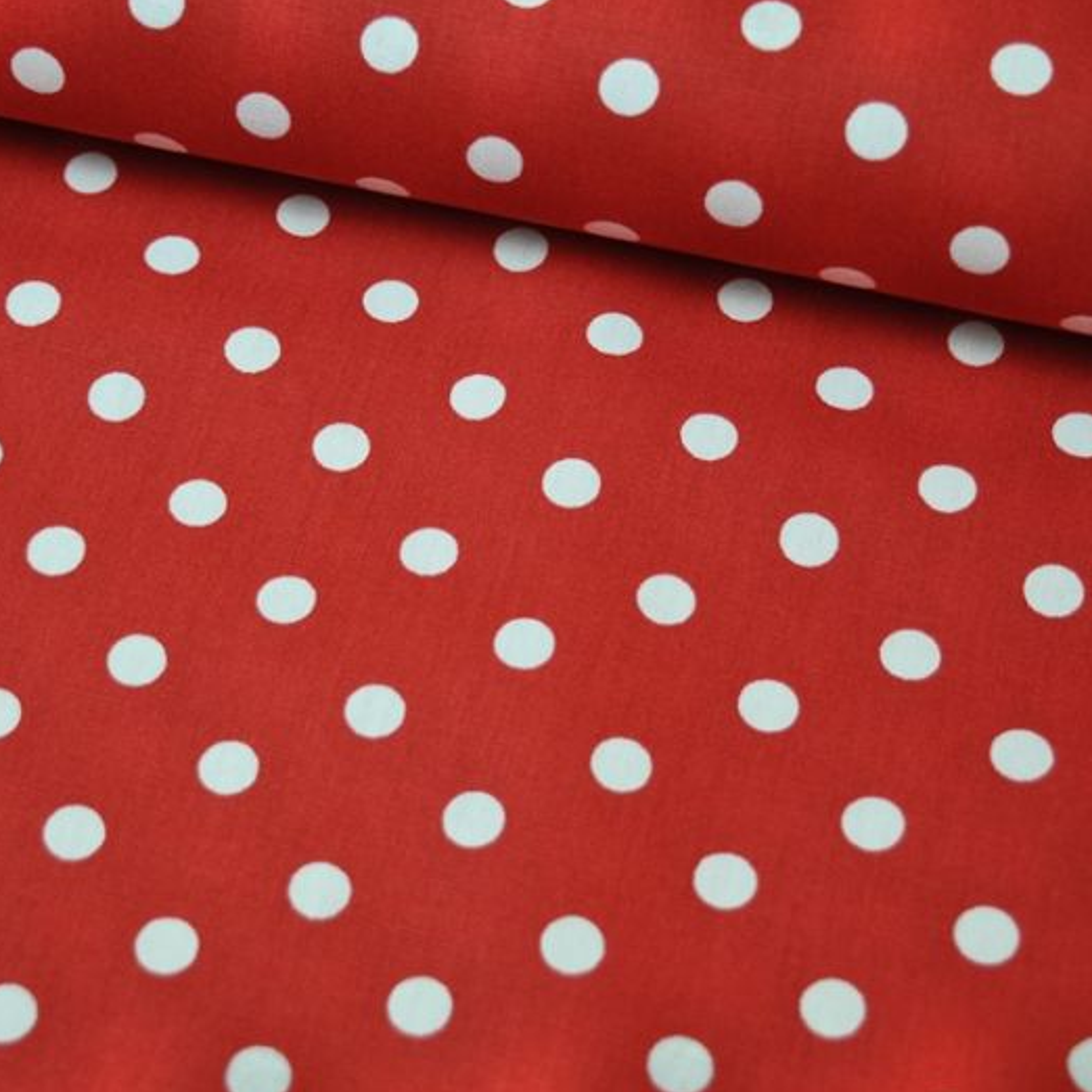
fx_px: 2784
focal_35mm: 78
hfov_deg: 22.2
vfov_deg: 22.2
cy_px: 547
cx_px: 423
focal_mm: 40
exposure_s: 1/80
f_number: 4.8
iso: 400
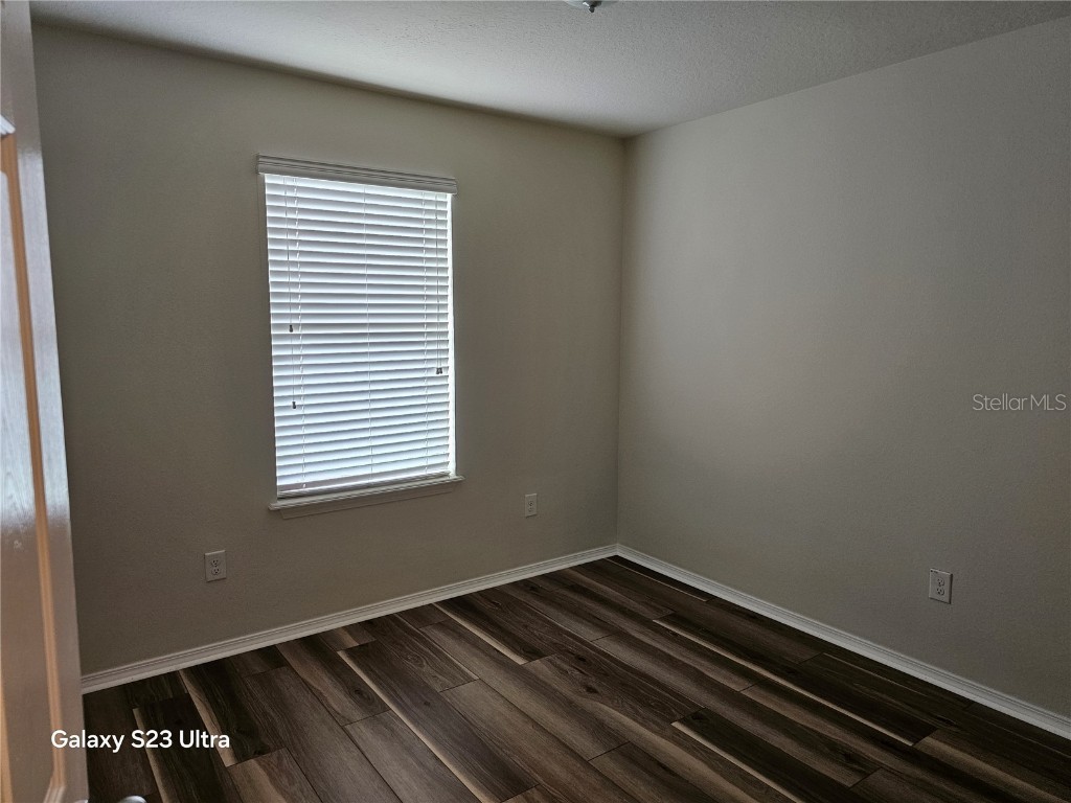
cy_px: 402
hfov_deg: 73.9
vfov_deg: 58.9
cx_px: 536
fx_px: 712
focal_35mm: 23
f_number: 1.7
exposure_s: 1/120
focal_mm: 6.3
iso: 250
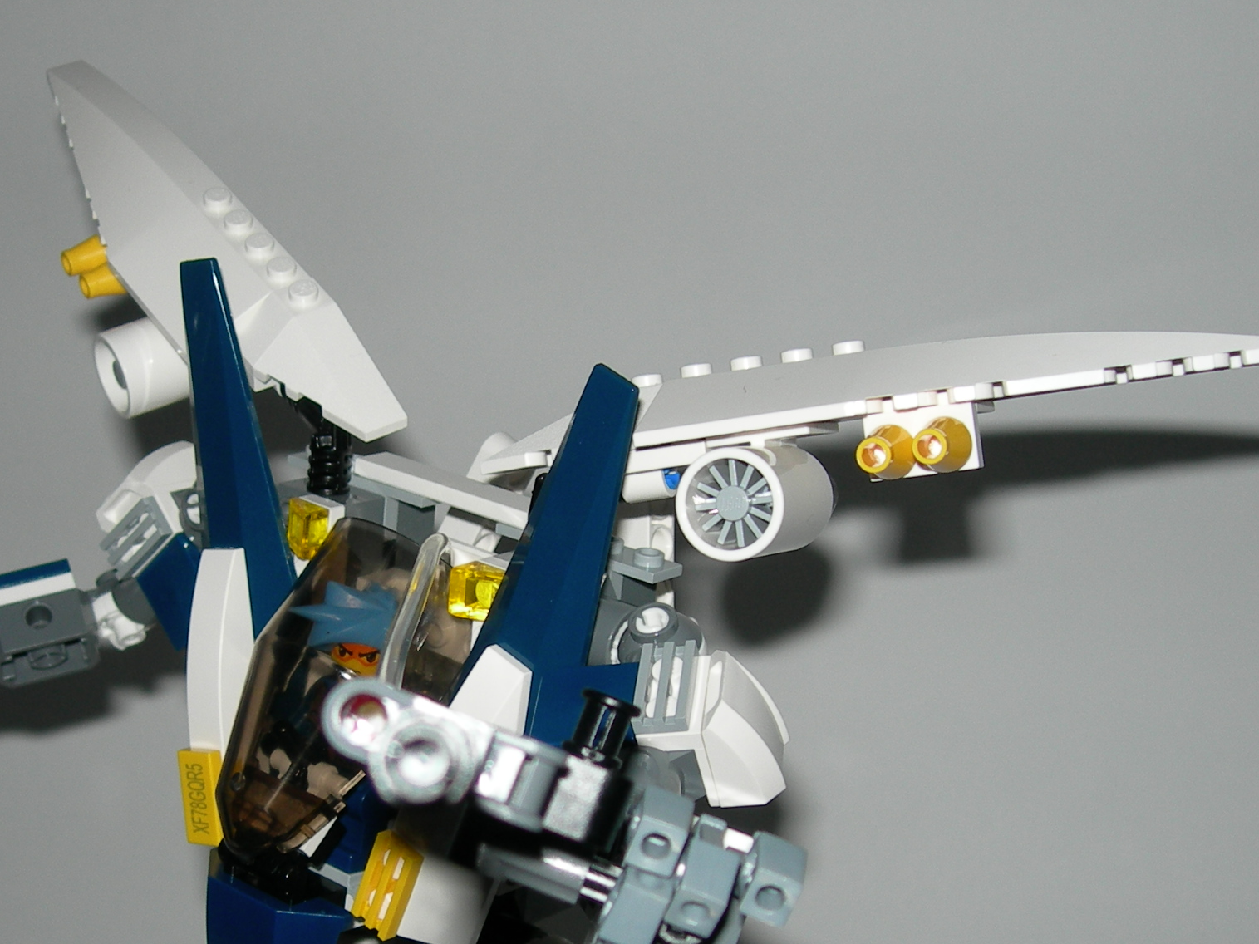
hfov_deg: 29.7
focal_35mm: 65
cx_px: 459
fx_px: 2364
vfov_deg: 22.5
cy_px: 620
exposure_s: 1/60.1
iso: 50
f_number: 2.8
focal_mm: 7.8
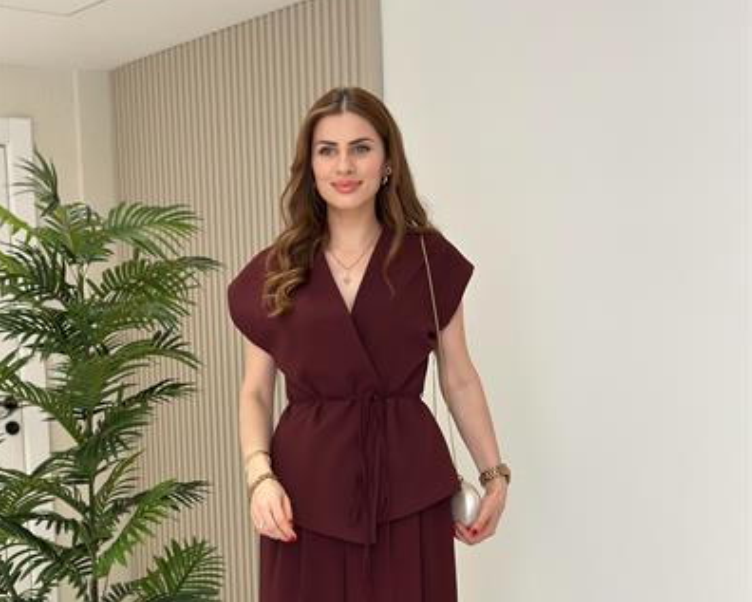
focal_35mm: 63
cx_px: 374
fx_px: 1402
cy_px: 487
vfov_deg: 23.8
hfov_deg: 30.0
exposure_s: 1/406
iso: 80
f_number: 1.78
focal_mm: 6.86
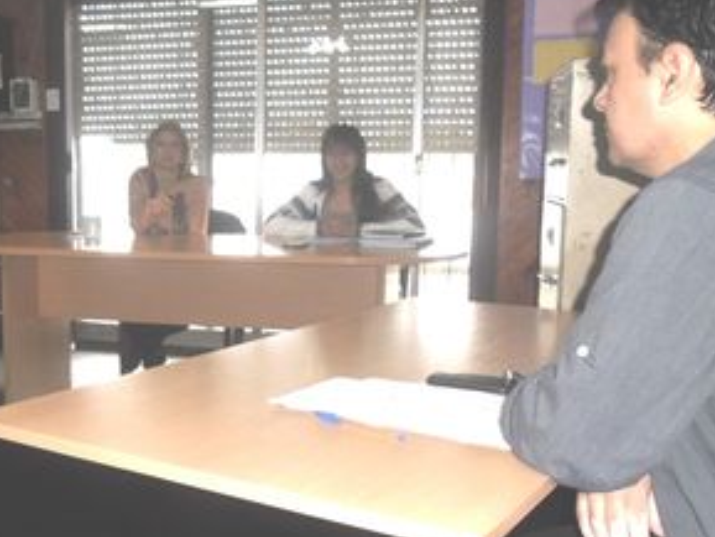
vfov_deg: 34.4
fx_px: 868
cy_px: 277
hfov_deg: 43.4
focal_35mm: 42
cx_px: 183
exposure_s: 1/45
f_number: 3.5
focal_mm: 4.9
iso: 200
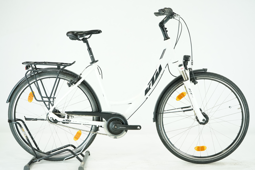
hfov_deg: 36.9
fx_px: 382
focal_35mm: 54
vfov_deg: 25.1
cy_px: 85
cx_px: 128
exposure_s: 1/200
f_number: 5.6
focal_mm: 54
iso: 2500
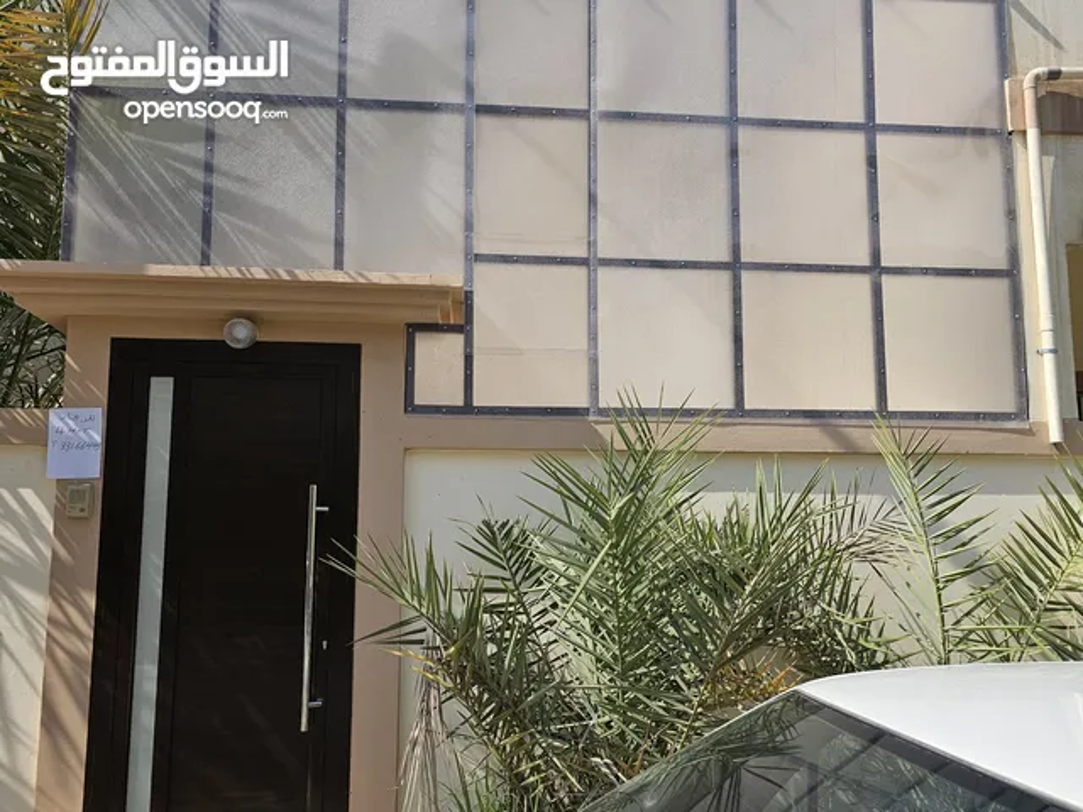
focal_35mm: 23
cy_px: 406
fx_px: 720
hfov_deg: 73.9
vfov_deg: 58.9
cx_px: 542
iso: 20
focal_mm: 6.3
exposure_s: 1/2000
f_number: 1.7
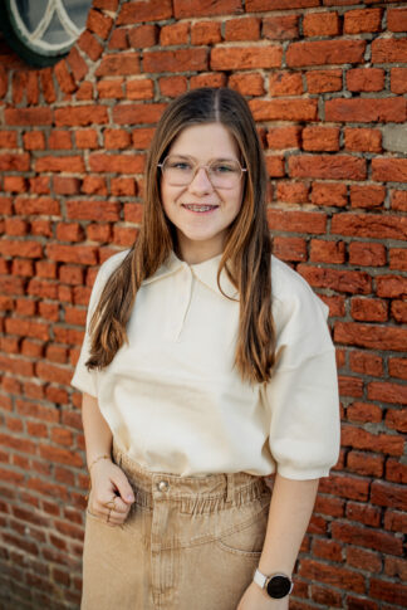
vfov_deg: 39.6
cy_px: 305
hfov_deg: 27.0
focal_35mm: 50
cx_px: 204
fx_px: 847
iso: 160
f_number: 2.5
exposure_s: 1/800
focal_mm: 50
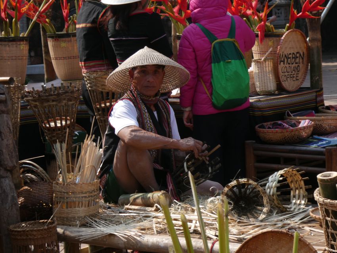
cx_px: 168
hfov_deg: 17.1
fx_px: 1120
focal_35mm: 115
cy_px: 126
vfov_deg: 12.9
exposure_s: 1/200
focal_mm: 20.6
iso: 80
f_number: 5.6
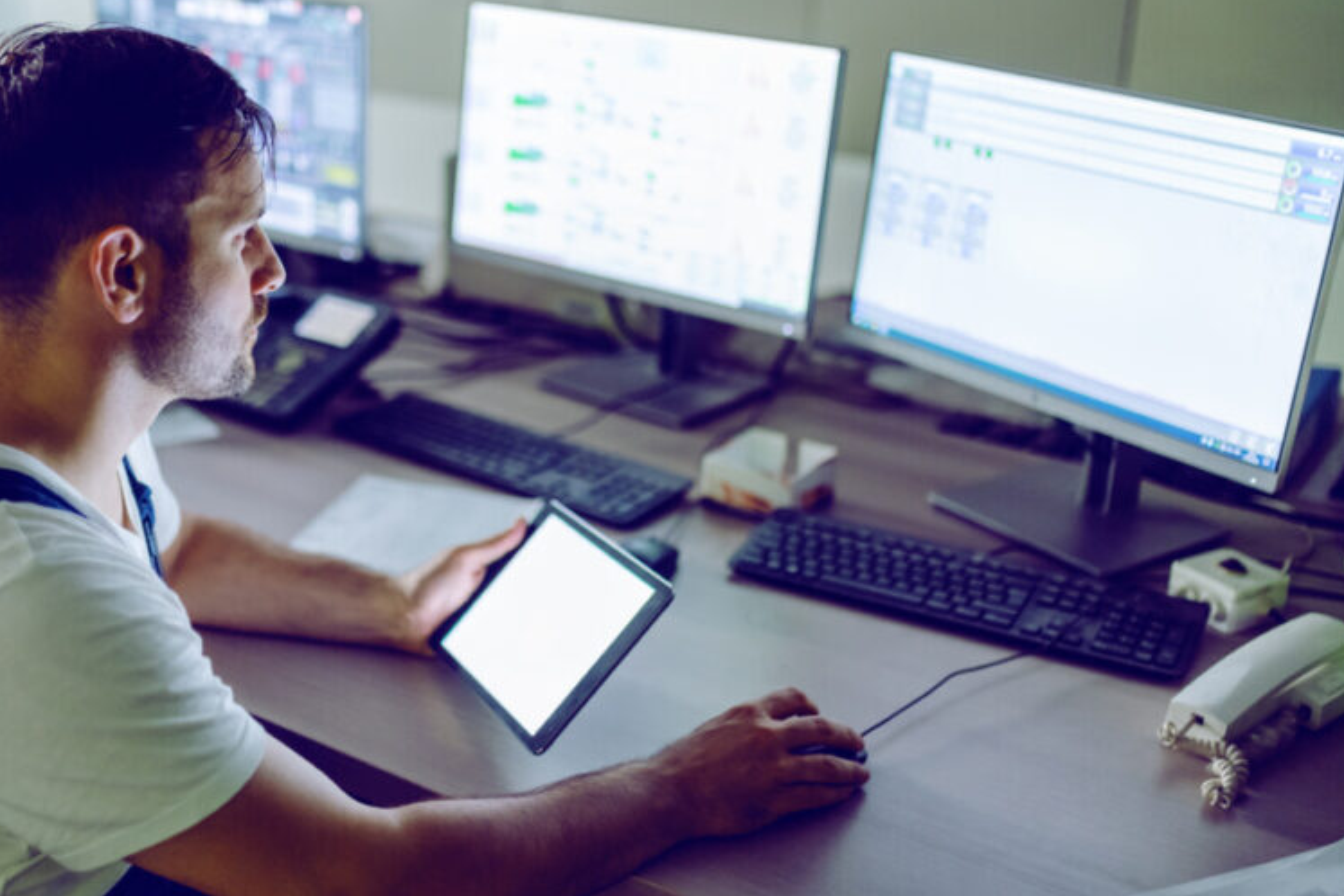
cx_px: 504
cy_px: 418
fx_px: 1792
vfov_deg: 28.1
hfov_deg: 40.8
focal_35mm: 48
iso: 800
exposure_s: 1/100
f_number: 1.4
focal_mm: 35
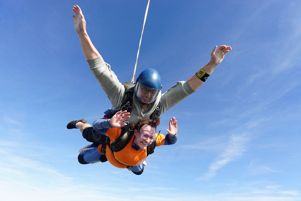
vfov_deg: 67.4
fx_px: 150
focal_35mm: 18
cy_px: 100
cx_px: 150
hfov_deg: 90.0
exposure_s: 1/1250
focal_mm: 12
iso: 800
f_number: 8
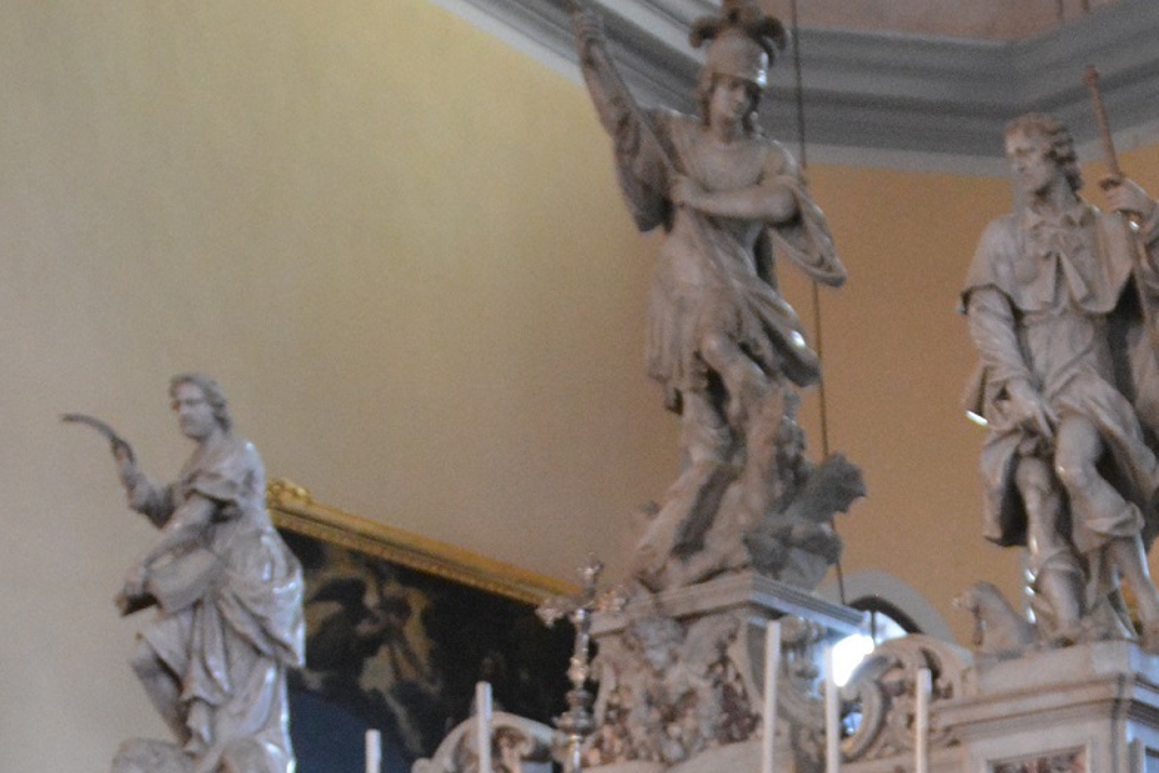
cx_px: 956
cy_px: 1018
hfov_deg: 26.6
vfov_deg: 17.2
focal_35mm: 74
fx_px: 2397
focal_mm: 17
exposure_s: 1/6
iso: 3200
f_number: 2.8
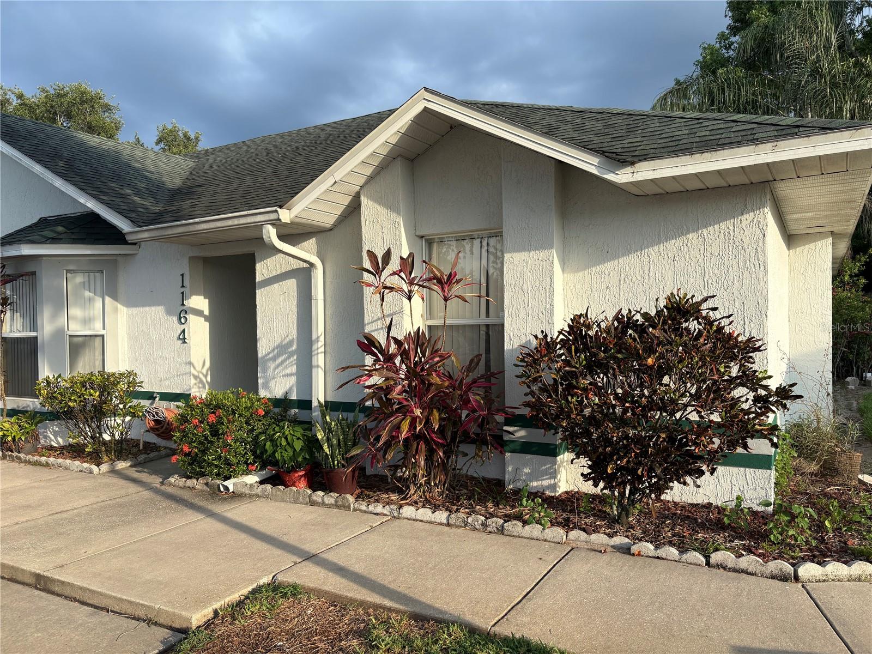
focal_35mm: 26
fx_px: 655
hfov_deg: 67.3
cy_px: 327
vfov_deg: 53.1
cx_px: 436
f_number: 1.6
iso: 50
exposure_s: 1/861
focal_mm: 5.96
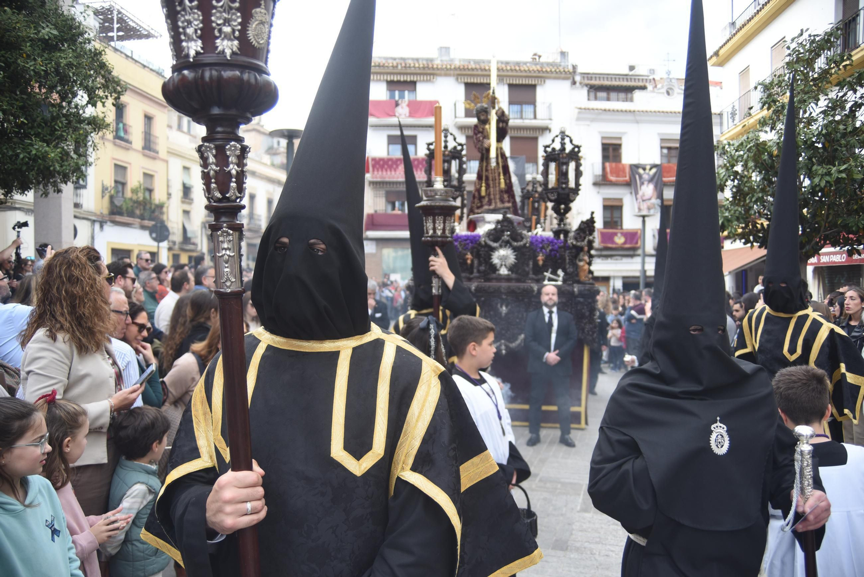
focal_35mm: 29
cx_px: 432
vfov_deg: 45.0
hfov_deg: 63.6
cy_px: 288
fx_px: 696
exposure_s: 1/320
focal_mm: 29
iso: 280
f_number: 5.6
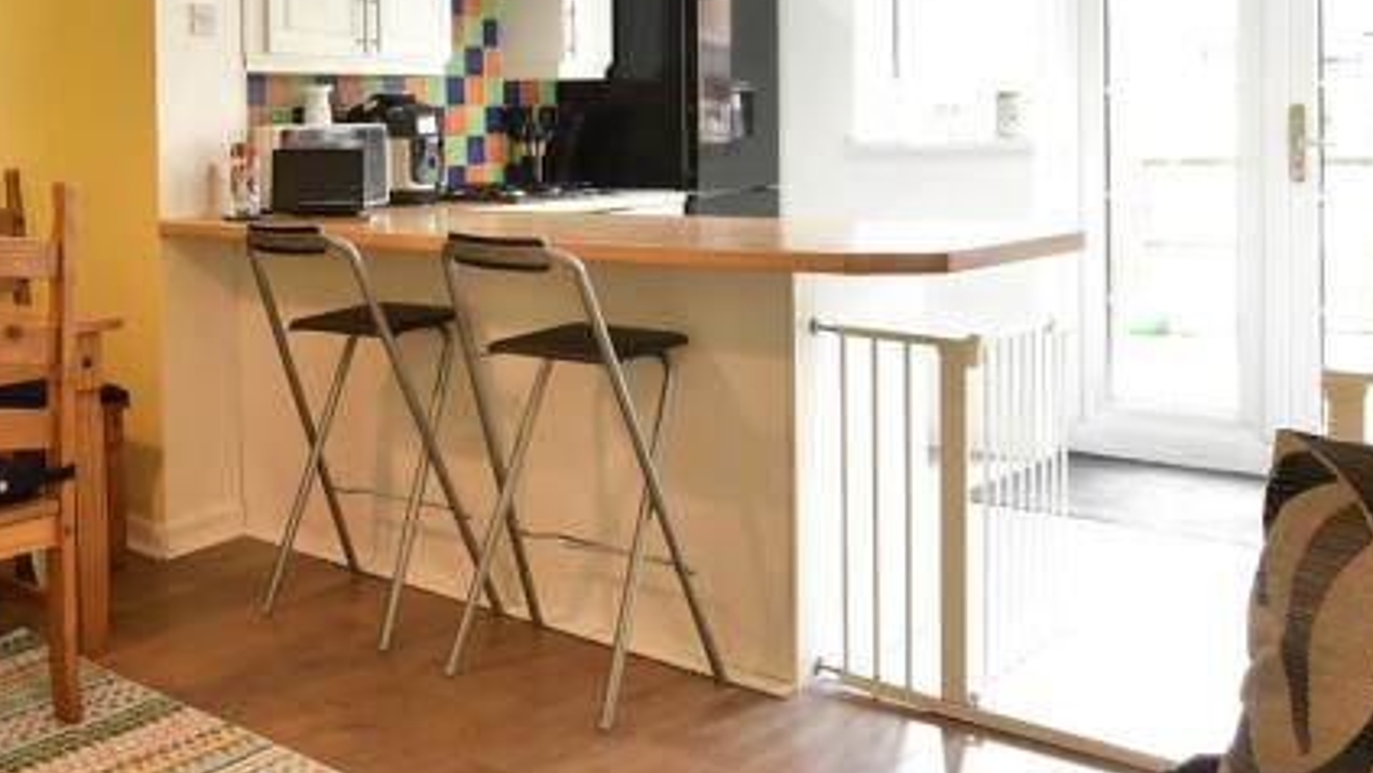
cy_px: 174
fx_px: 1384
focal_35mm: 38
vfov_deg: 30.6
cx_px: 273
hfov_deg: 49.6
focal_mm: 10
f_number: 8
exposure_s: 1/2
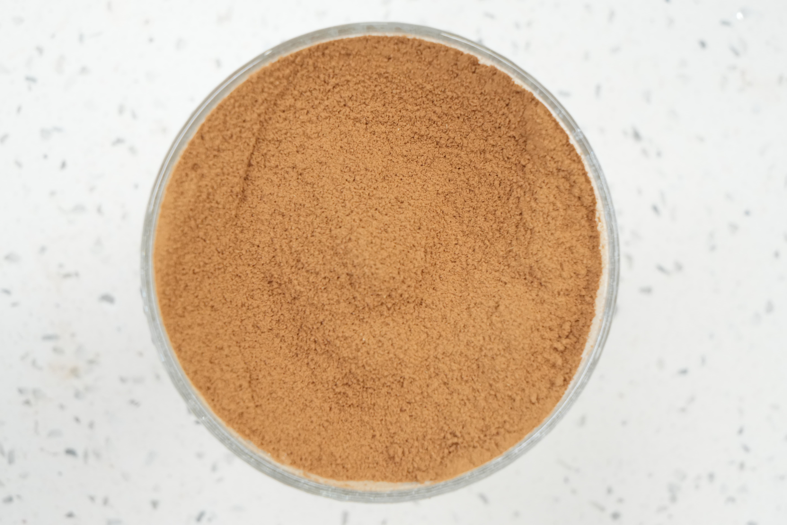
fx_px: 1465
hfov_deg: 30.1
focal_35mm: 67
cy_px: 262
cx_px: 394
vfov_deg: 20.3
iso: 3200
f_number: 10
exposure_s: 1/30
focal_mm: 67
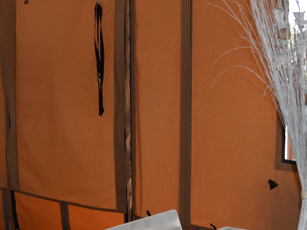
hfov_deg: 25.6
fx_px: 674
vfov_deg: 19.4
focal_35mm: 76
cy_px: 139
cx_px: 129
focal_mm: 18
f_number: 3.5
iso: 400
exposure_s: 1/125
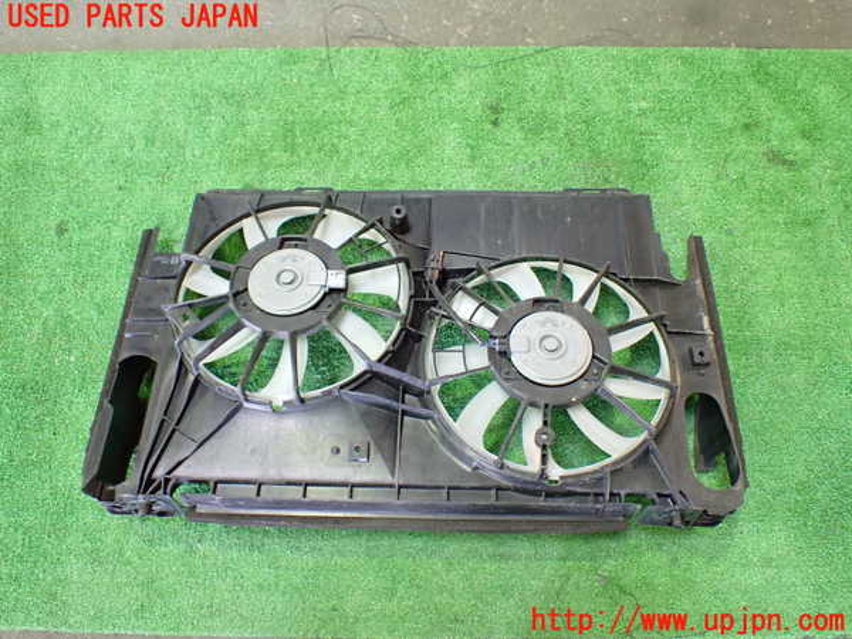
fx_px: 738
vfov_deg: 46.8
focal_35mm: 30
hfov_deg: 60.0
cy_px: 320
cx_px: 426
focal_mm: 5.4
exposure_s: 1/40
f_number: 2.3
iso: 800
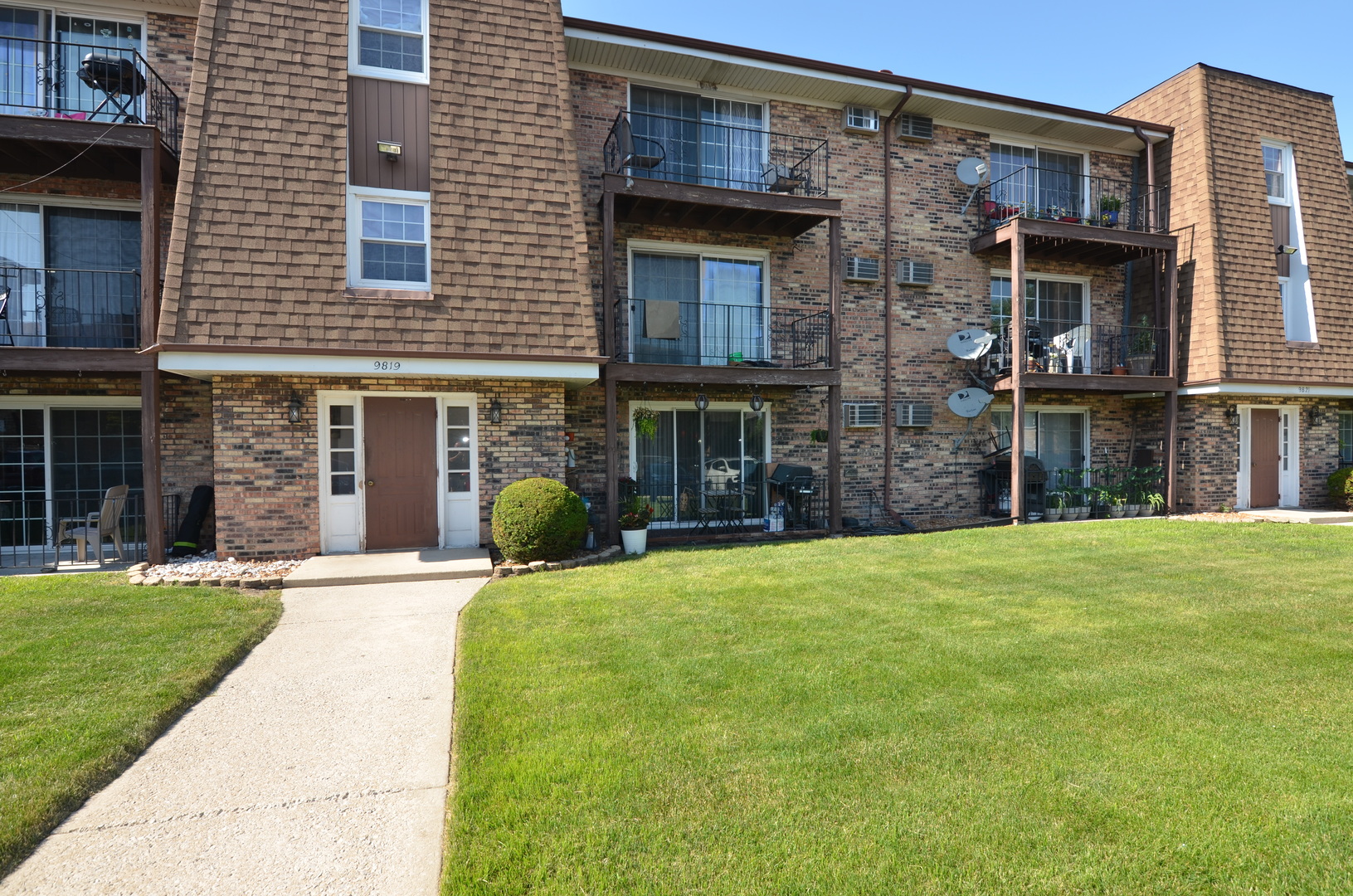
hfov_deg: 95.1
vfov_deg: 71.8
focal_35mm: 16
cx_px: 676
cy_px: 448
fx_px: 619
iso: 100
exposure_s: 1/200
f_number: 7.1
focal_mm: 11
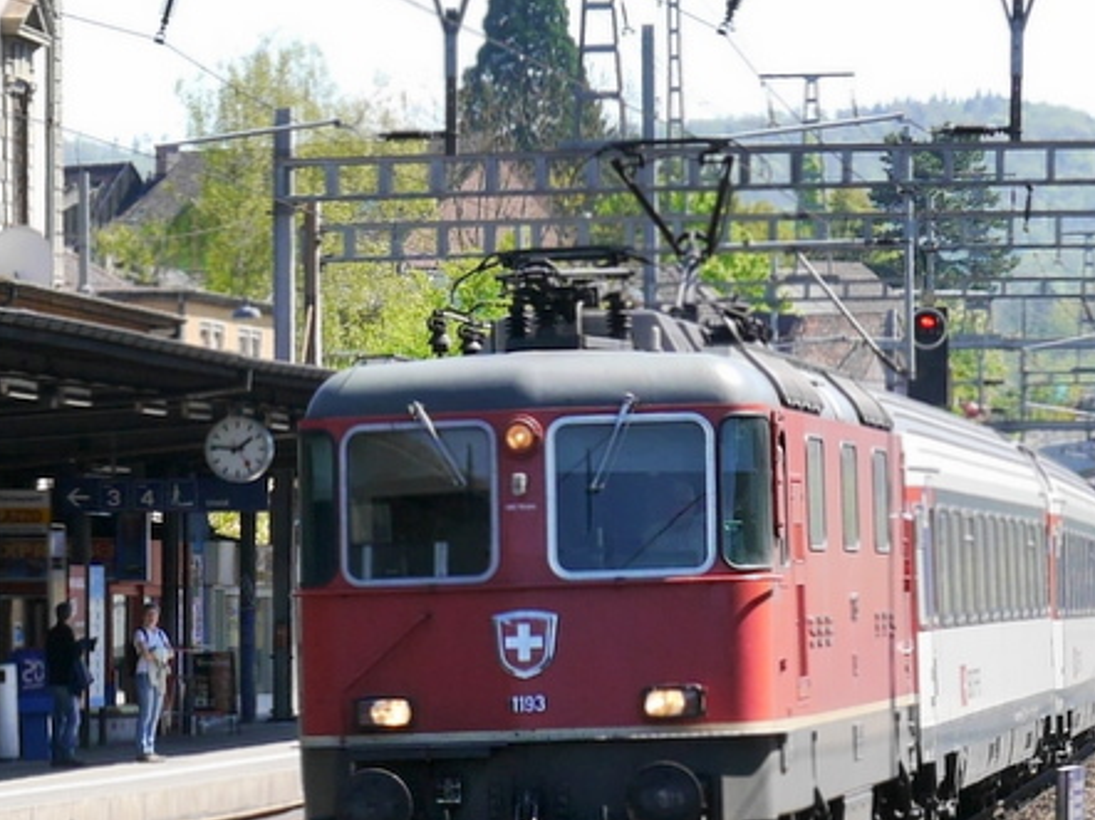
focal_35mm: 163
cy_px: 507
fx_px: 5153
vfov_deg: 9.1
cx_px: 723
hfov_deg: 12.1
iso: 160
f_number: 7.1
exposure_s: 1/200
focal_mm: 36
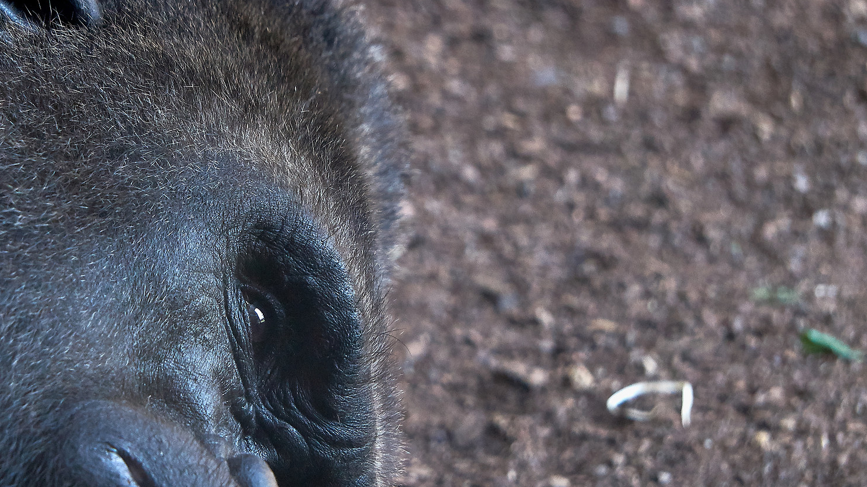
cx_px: 243
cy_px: 336
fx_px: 7329
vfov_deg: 3.8
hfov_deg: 6.8
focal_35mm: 319
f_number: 5.6
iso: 400
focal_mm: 125
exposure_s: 1/200
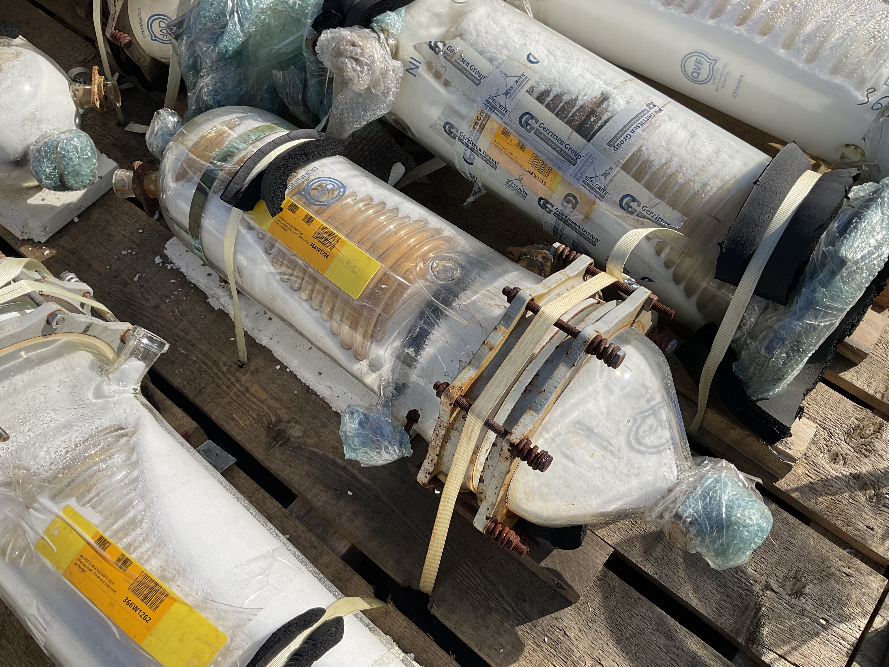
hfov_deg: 61.7
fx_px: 745
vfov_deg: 48.2
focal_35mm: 29
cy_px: 334
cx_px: 444
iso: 25
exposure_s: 1/2227
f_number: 1.8
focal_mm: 3
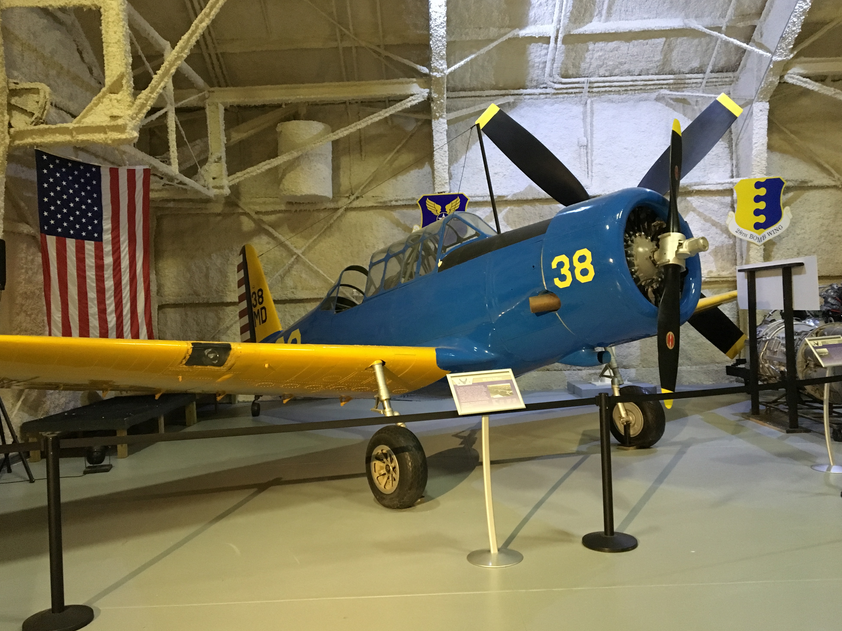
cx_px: 416
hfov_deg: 60.0
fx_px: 730
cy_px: 313
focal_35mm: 30
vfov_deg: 46.8
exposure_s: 1/15
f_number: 2.2
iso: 320
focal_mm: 4.15
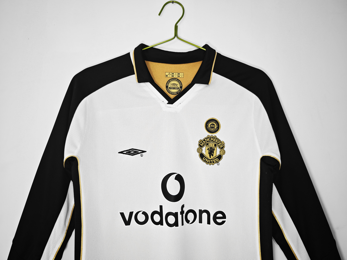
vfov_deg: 58.9
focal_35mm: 23
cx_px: 174
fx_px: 231
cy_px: 130
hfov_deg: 73.9
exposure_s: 1/100
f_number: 1.75
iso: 85
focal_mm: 8.67
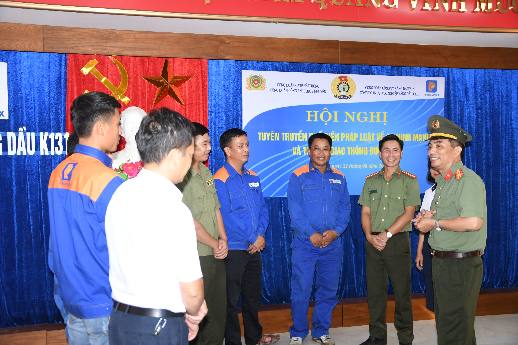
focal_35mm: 39
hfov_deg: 49.6
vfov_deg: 34.2
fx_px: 561
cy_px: 172
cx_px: 259
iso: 1250
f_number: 4
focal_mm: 26
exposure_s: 1/200
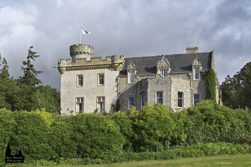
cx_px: 126
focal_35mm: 56
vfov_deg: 24.2
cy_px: 84
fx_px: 390
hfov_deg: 35.7
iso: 200
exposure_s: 1/800
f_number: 7.1
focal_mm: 56
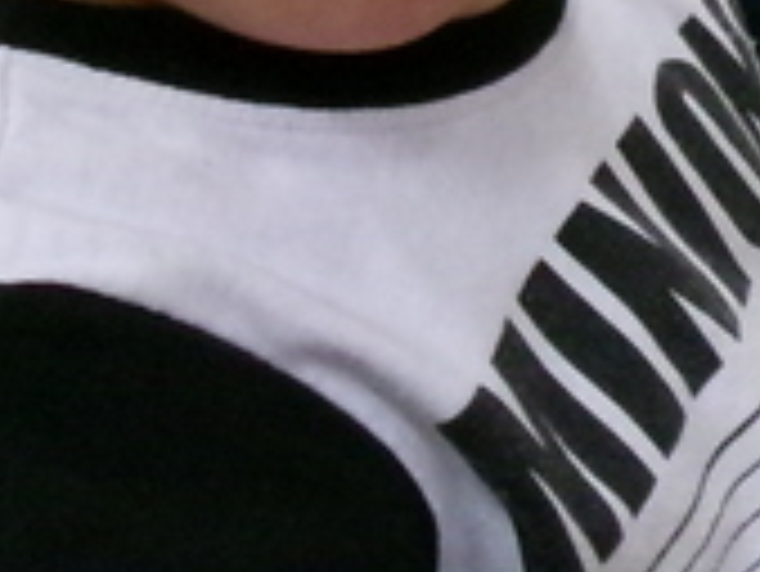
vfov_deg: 9.0
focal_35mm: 166
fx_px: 3647
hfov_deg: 11.1
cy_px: 230
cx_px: 1381
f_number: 3.9
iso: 800
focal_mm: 5.1
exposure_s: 1/105
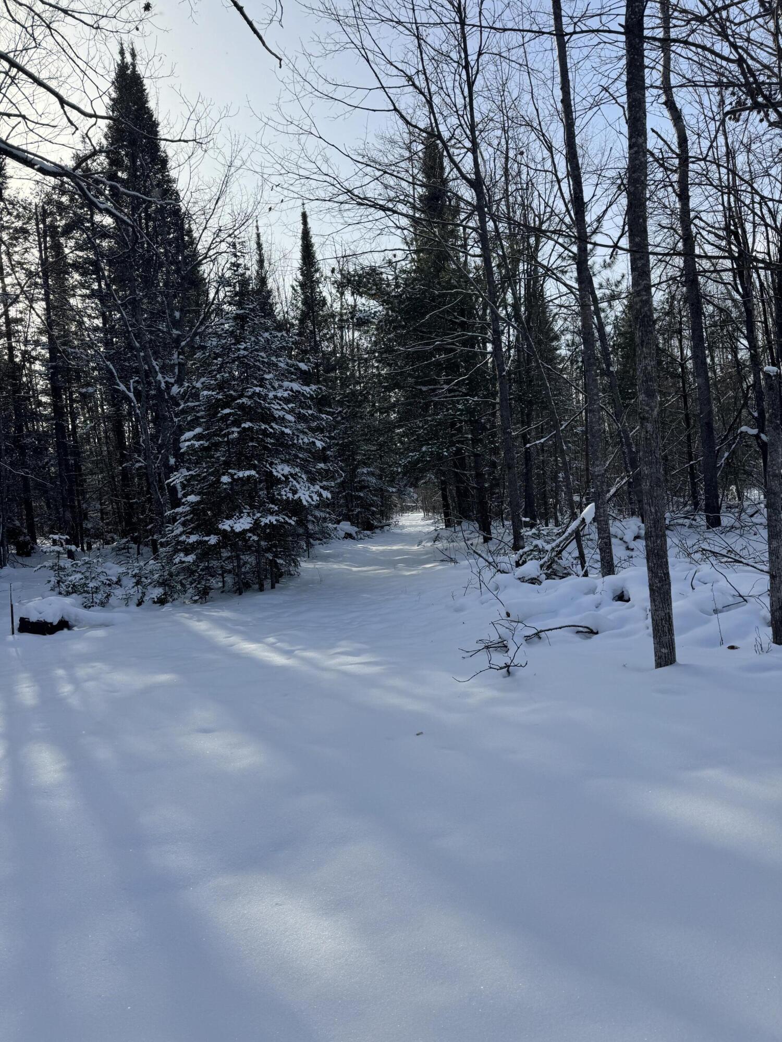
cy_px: 521
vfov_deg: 71.6
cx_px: 391
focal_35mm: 24
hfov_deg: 56.8
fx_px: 723
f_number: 1.78
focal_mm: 6.76
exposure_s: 1/3413
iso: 80
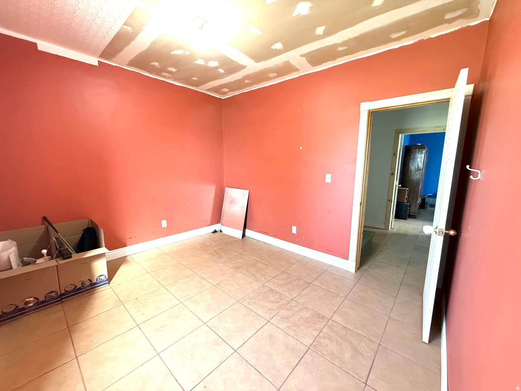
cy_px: 196
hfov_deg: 102.1
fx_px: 211
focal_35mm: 14
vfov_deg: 85.7
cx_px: 260
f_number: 2.2
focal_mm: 2.22
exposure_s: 1/60
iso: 640
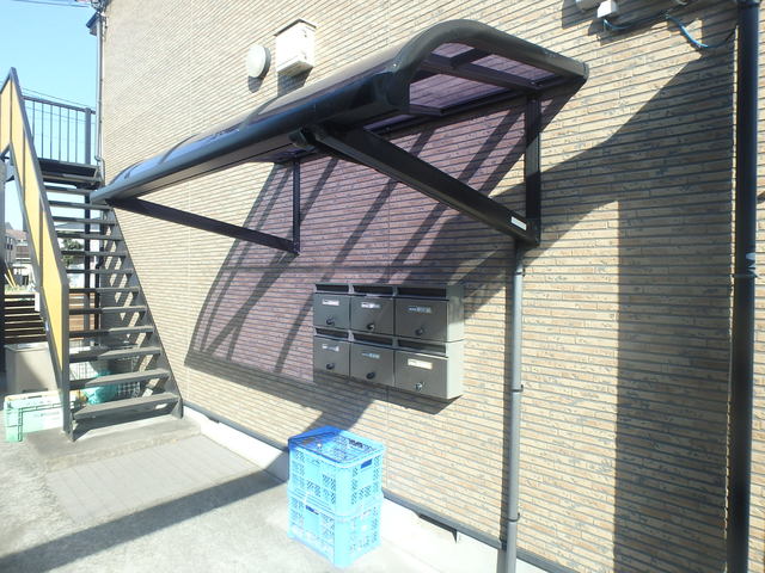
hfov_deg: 79.0
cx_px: 382
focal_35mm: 21
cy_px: 286
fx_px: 464
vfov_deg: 63.4
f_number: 3.5
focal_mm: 3.7
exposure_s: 1/400
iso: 125
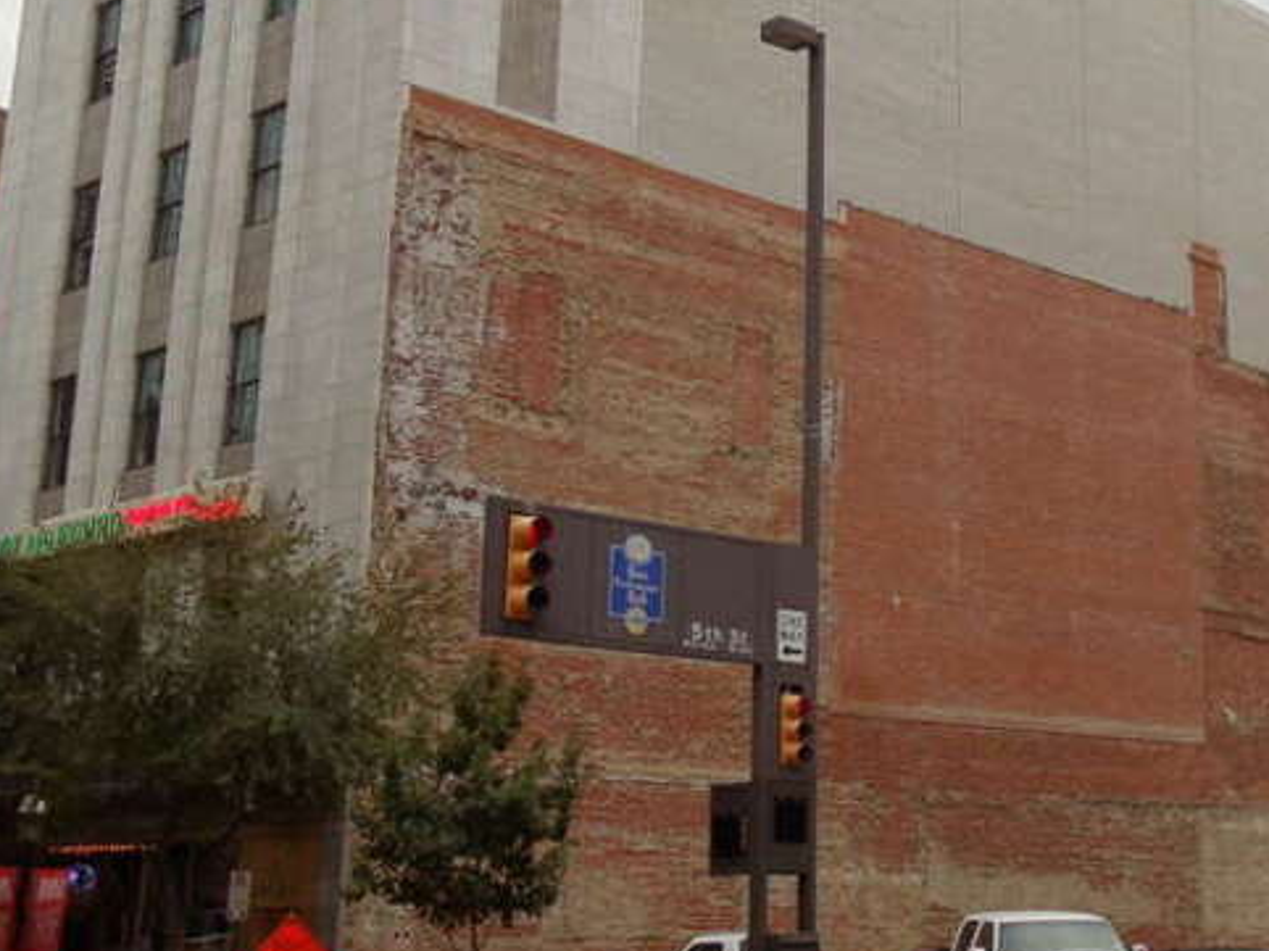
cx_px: 900
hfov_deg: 23.4
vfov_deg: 17.7
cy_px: 263
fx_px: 3041
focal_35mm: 83
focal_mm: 6.81
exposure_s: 1/250
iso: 100
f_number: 3.7
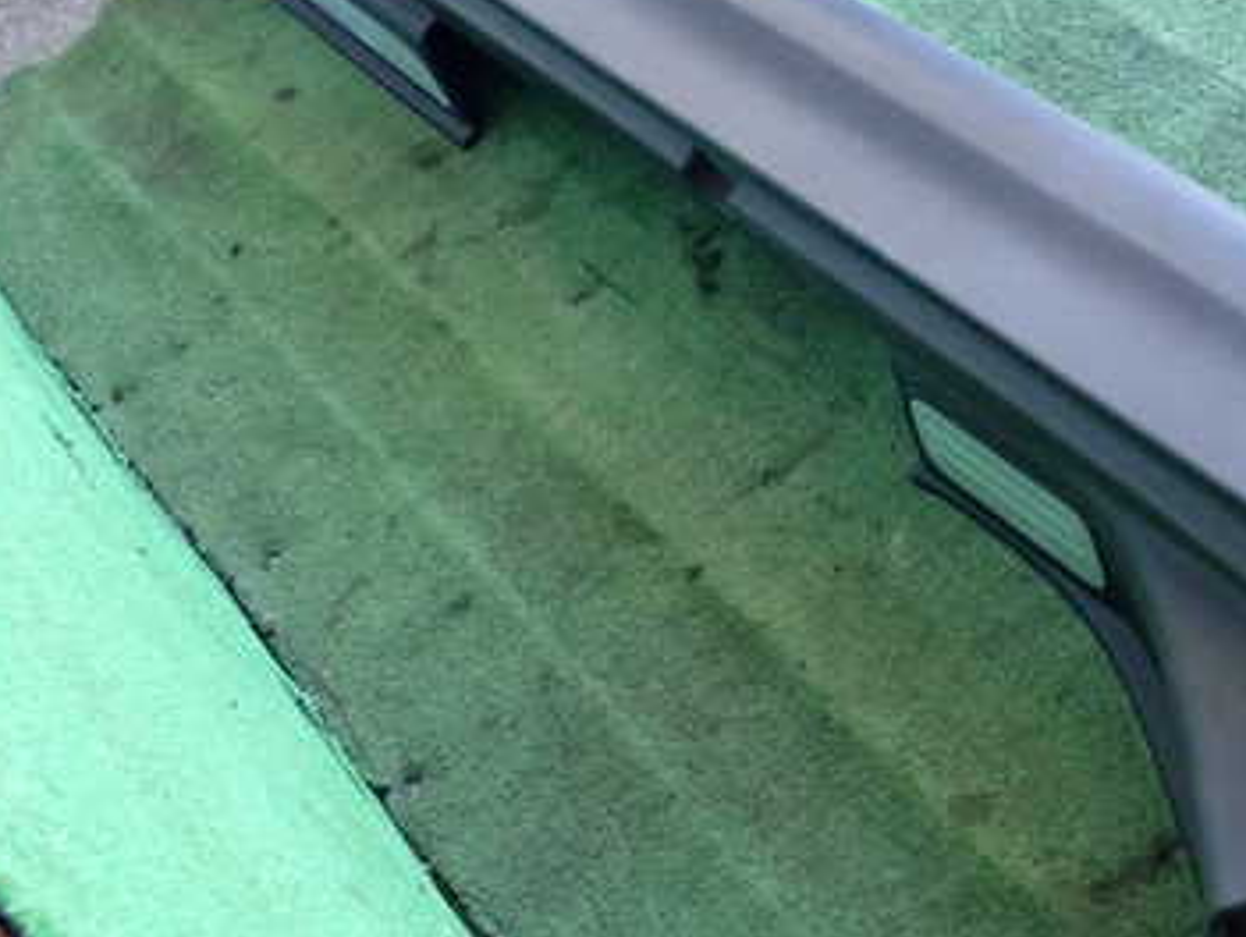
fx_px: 2522
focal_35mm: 70
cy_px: 263
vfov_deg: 20.9
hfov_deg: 27.3
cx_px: 962
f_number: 2.8
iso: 1000
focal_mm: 7.31
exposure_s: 1/125
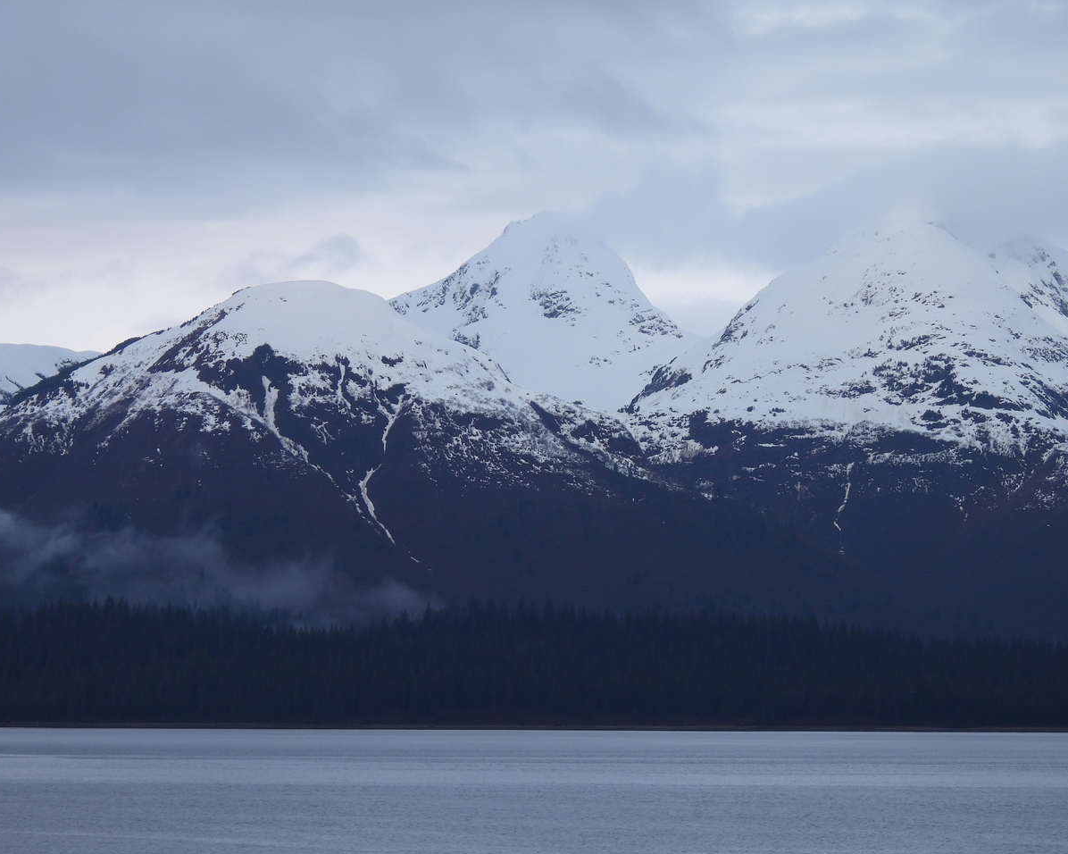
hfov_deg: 9.2
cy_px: 427
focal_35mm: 209
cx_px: 531
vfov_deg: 7.4
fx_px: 6604
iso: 100
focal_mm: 35.7
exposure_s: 1/500
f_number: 4.5
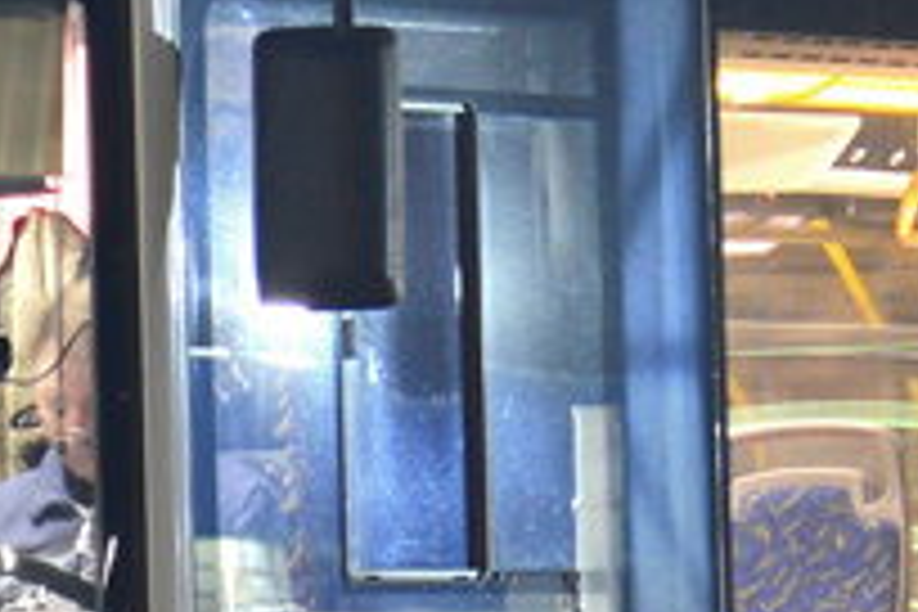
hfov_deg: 3.7
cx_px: 702
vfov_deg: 2.5
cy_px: -63
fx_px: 14049
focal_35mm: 551
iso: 100
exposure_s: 2.5
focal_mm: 50
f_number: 6.3
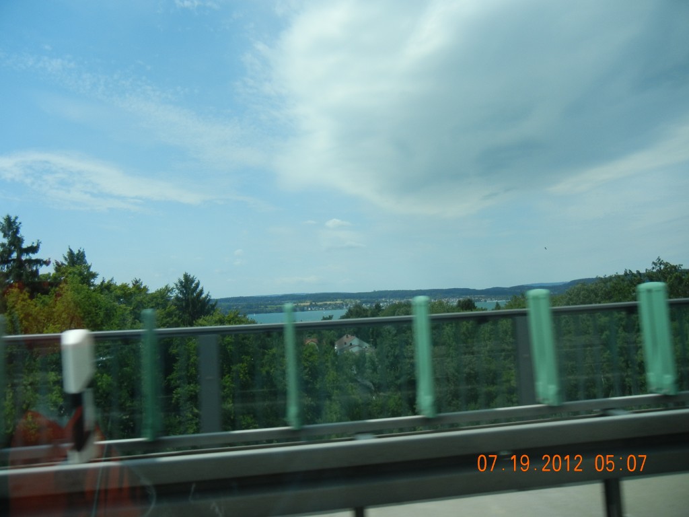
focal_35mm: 30
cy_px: 258
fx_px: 597
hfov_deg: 60.0
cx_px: 344
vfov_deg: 46.8
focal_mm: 5.4
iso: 160
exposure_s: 1/468
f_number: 7
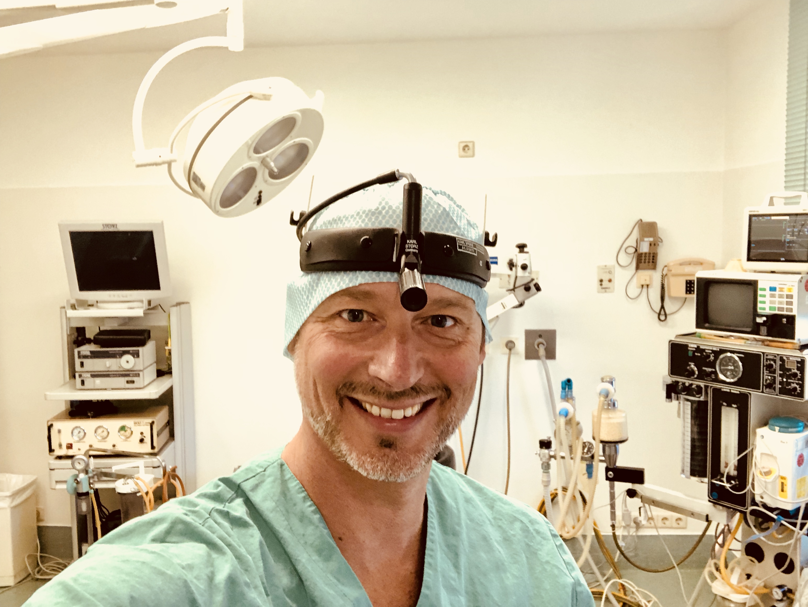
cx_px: 404
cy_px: 304
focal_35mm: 32
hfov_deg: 56.8
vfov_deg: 44.2
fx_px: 747
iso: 250
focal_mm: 2.87
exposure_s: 1/50
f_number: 2.2
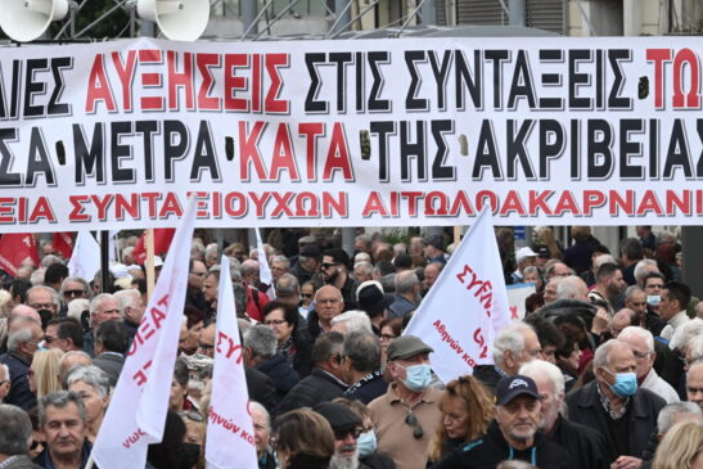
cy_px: 237
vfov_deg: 7.0
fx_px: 3848
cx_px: 301
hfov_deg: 10.4
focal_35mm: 197
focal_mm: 140
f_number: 8
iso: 400
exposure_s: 1/320
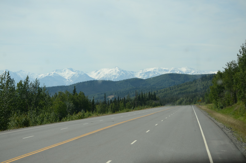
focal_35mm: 102
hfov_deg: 20.1
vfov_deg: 13.4
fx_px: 695
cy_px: 82
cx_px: 123
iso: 400
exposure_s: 1/2500
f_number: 5
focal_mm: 68
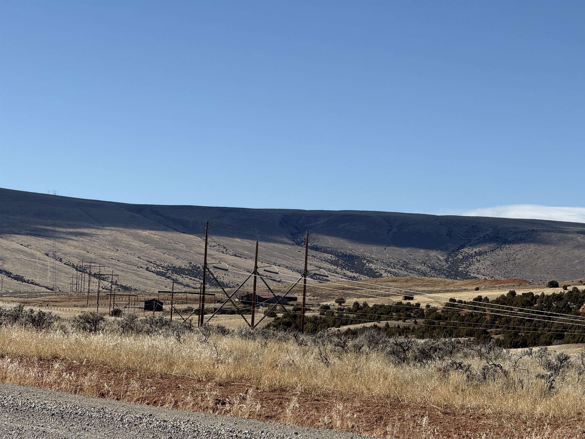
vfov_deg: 12.3
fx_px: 2028
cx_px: 292
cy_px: 220
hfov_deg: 16.4
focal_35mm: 120
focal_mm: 15.66
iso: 64
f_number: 2.8
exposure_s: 1/3058
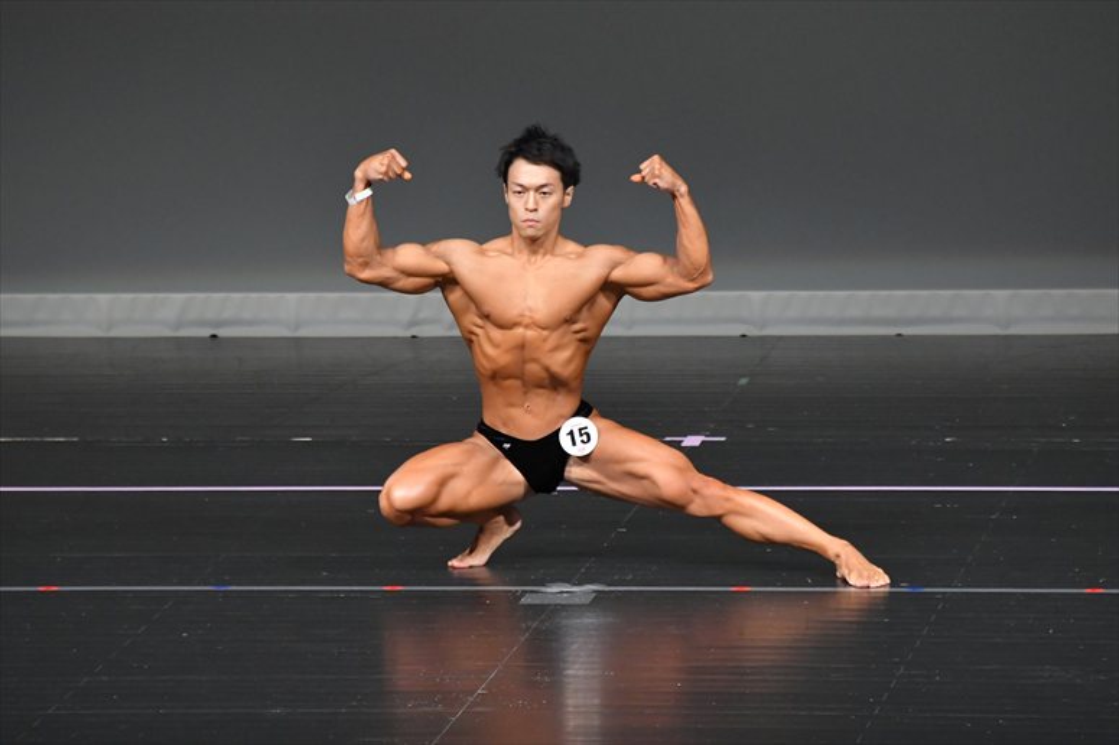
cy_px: 372
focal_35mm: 375
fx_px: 11651
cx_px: 560
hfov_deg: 5.5
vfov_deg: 3.7
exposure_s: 1/400
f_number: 5.6
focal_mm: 250
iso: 4000
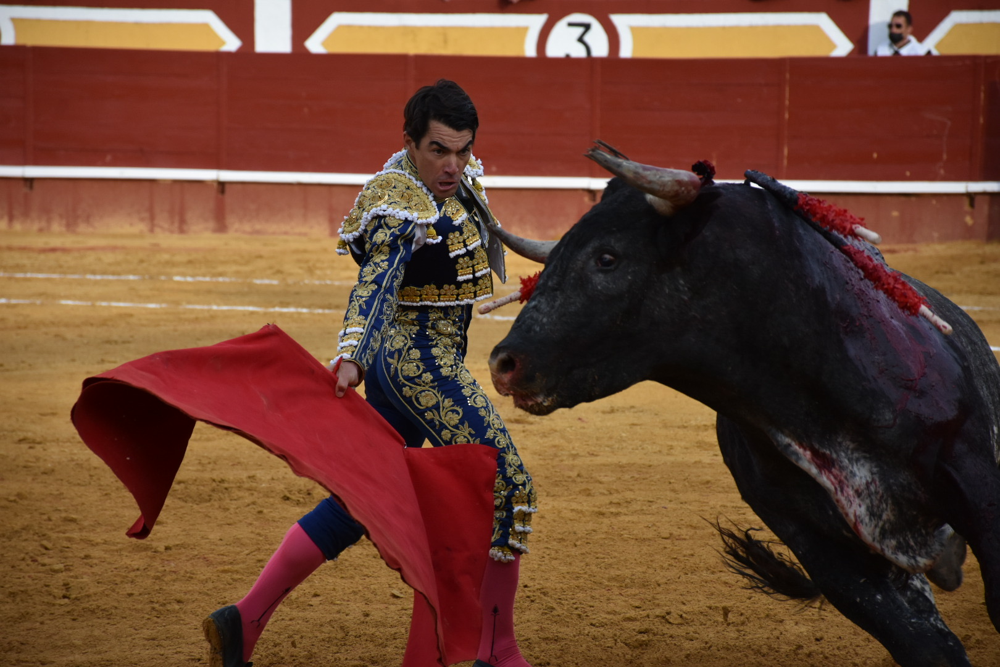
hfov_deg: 11.2
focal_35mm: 183
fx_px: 5083
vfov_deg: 7.5
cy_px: 334
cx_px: 500
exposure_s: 1/1000
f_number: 5.6
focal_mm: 122
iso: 640
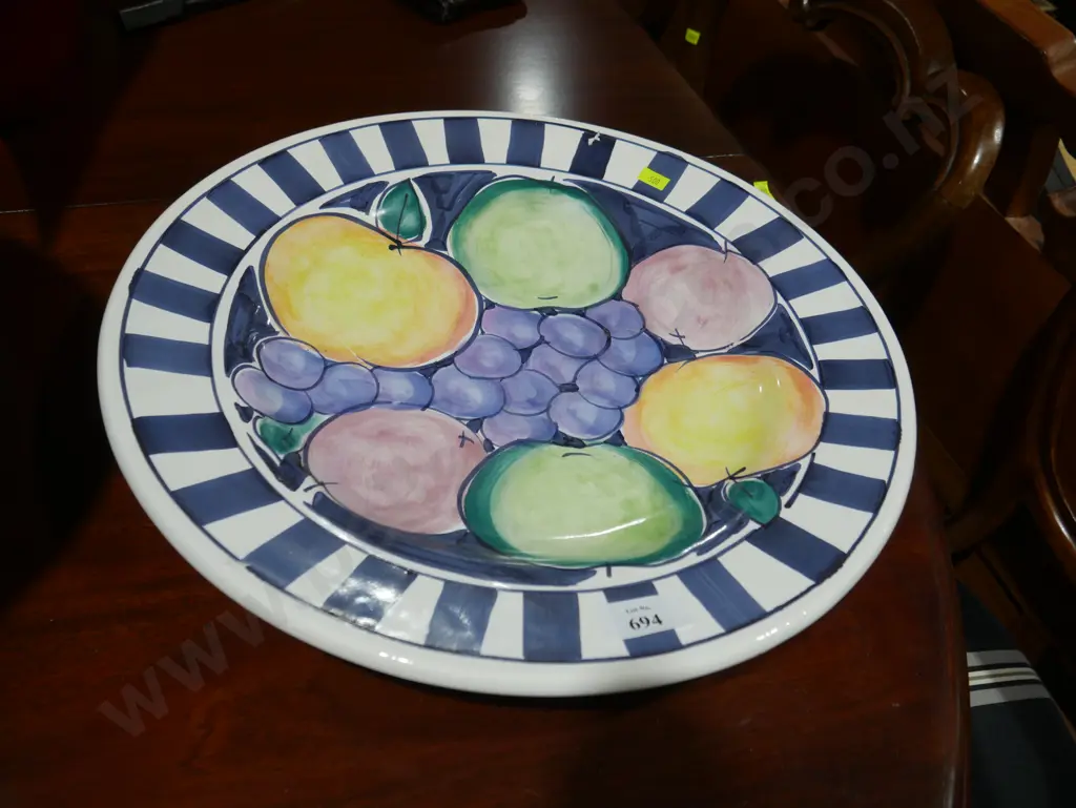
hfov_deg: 63.4
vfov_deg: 49.8
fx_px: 871
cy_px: 404
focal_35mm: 28
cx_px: 538
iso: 200
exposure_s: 1/125
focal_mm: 14
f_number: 4
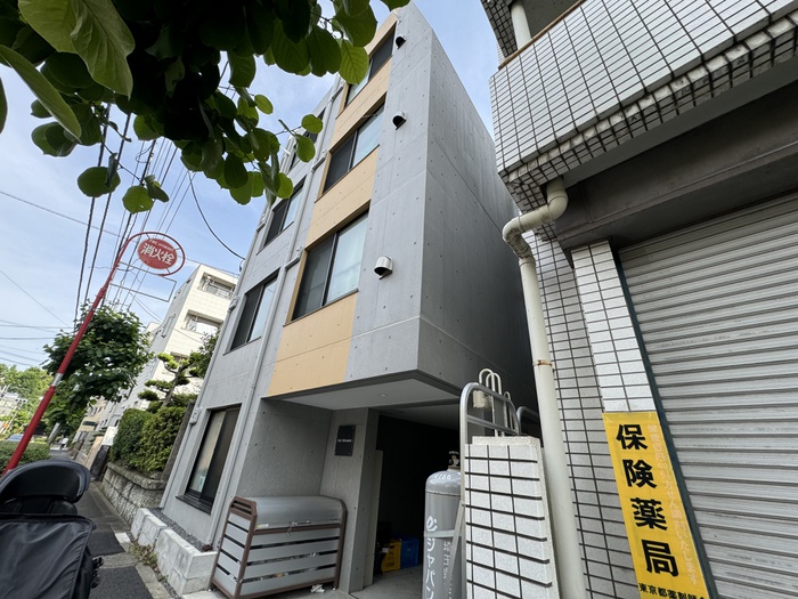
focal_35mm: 14
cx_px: 399
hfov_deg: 102.1
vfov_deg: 85.7
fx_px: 323
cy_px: 300
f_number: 2.2
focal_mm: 2.22
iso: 40
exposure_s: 1/451
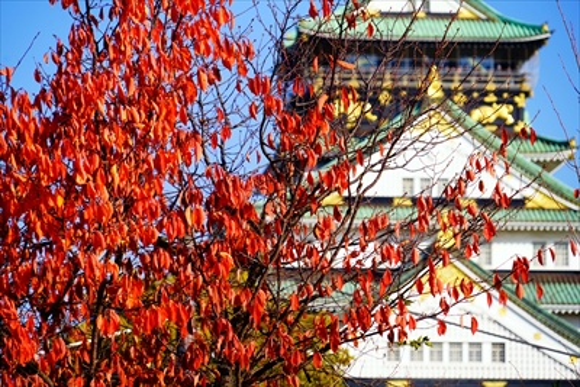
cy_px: 194
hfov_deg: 11.0
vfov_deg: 7.4
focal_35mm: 187
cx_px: 290
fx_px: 3014
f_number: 6.7
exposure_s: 1/250
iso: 100
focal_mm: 187
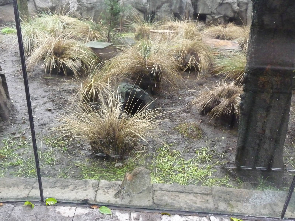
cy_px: 110
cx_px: 148
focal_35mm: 32
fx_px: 273
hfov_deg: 56.8
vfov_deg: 44.2
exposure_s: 1/15
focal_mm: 5.3
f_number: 3.5
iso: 800
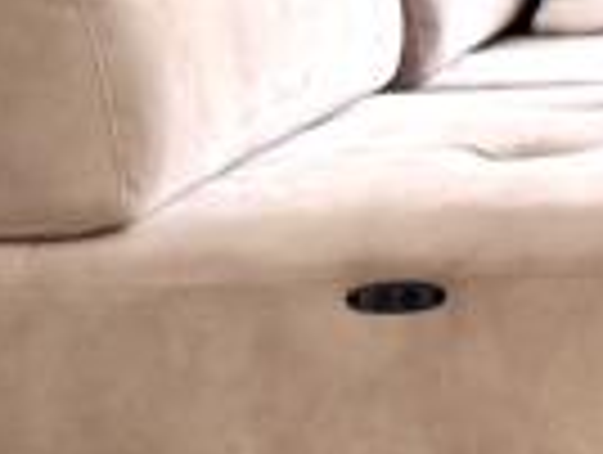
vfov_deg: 7.9
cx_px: 1845
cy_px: -297
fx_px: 3194
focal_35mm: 183
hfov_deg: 8.8
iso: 125
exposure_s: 1/100
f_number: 1.78
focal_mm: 6.76
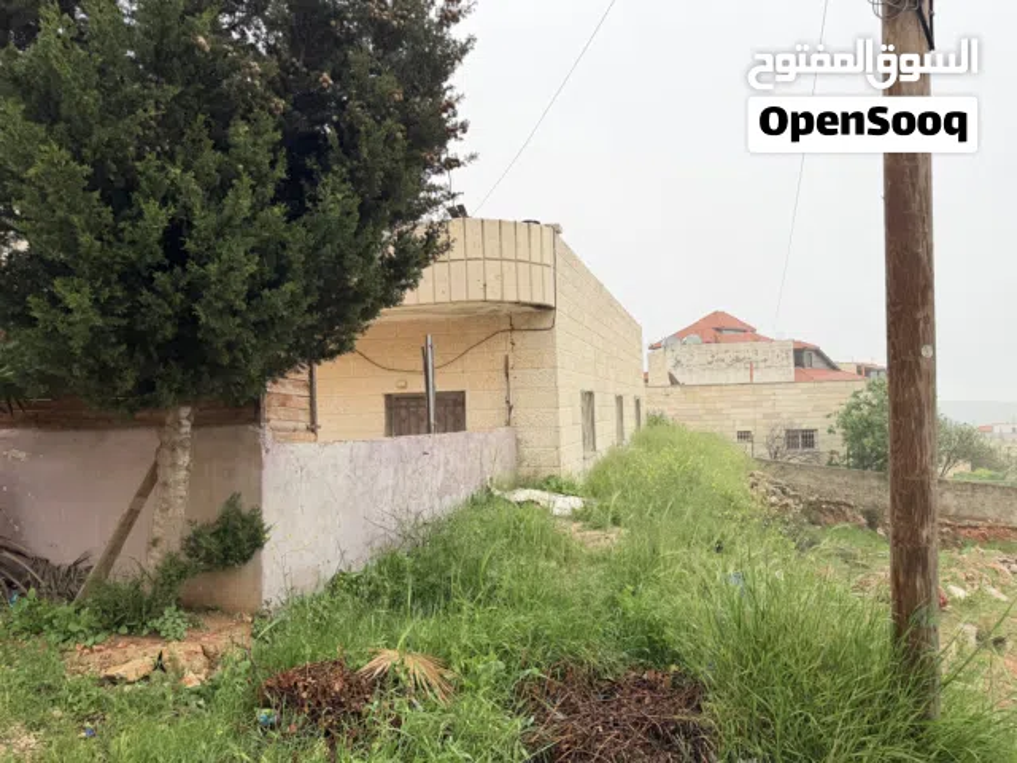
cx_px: 508
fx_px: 705
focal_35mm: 24
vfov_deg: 56.8
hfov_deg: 71.6
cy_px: 382
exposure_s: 1/584
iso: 80
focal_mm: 6.76
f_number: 1.78
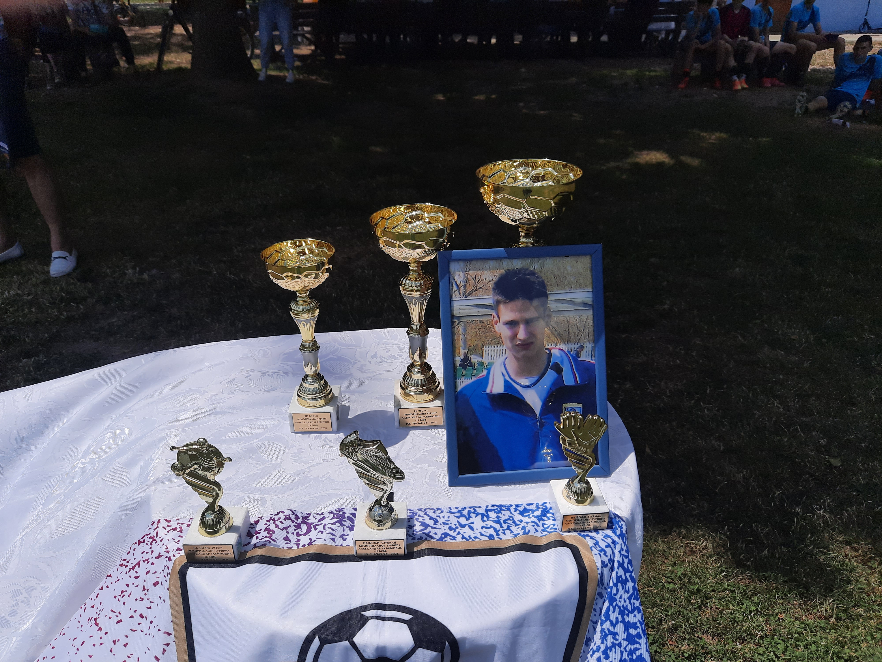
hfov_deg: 69.4
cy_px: 331
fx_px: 637
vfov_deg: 54.9
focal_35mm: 25
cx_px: 441
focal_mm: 4.6
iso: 32
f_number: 2
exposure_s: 1/4000
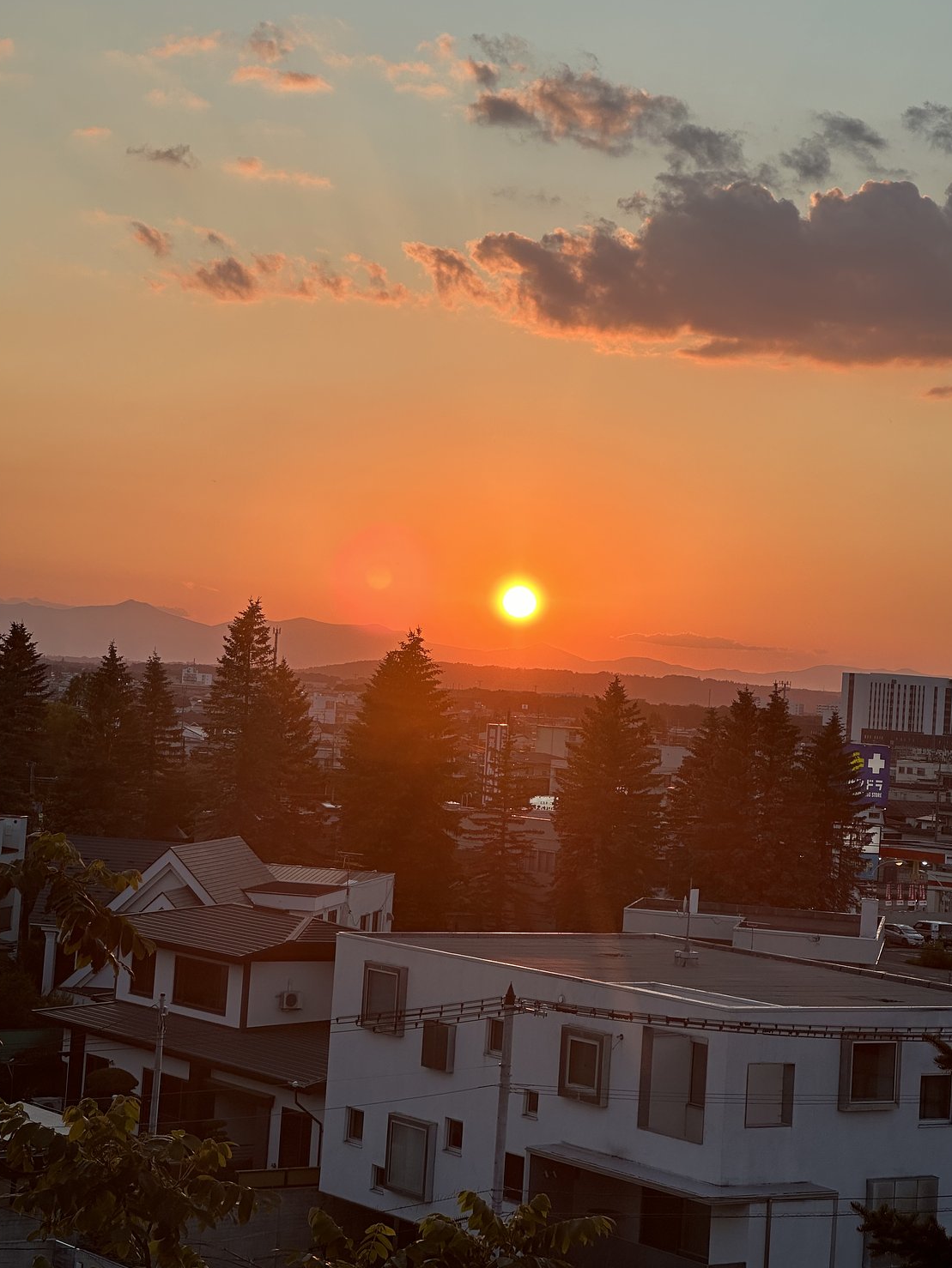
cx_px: 482
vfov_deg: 24.4
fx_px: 2933
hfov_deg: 18.4
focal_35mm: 80
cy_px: 623
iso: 32
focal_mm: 9
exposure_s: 1/229
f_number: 2.8
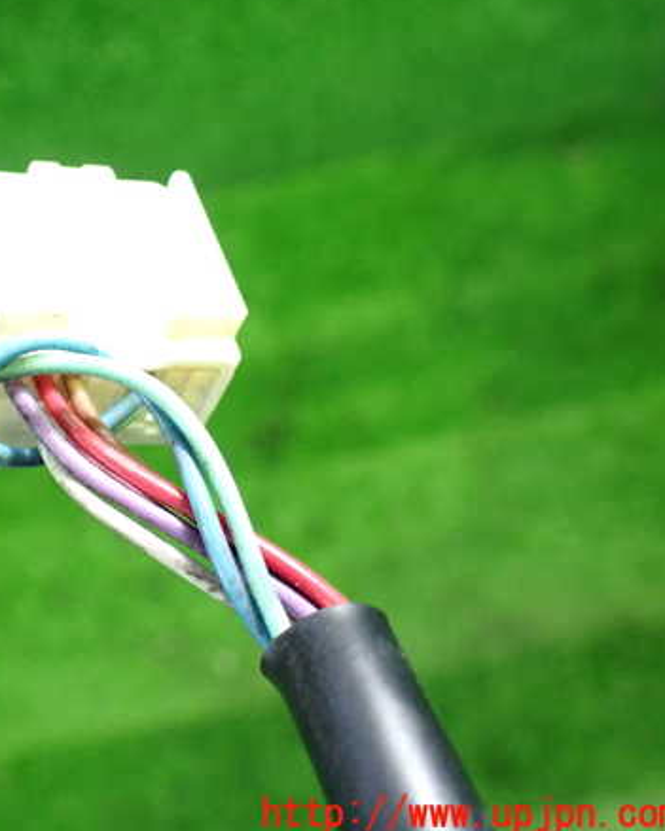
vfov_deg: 45.8
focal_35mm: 40
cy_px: 413
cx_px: 121
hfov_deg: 35.9
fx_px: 984
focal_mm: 5.4
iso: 800
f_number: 2.3
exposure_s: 1/50
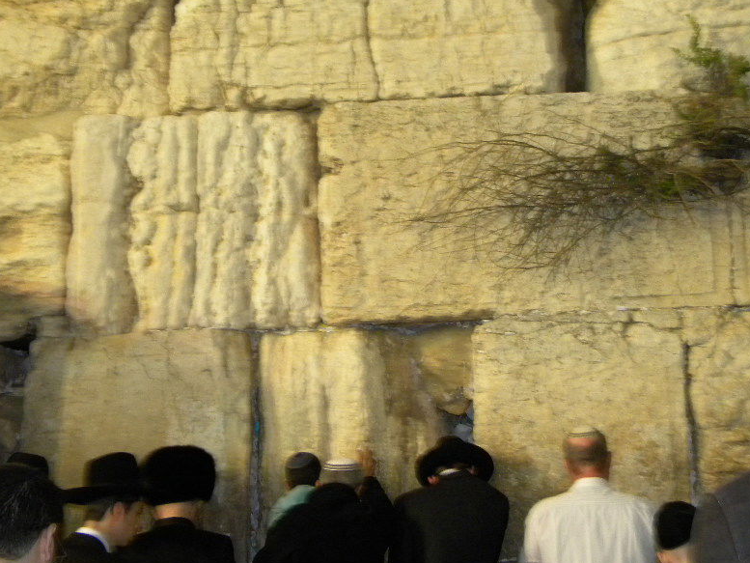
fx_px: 1170
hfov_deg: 35.4
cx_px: 462
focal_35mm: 54
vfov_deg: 27.0
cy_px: 267
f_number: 3.8
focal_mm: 7.3
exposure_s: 1/30
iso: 400
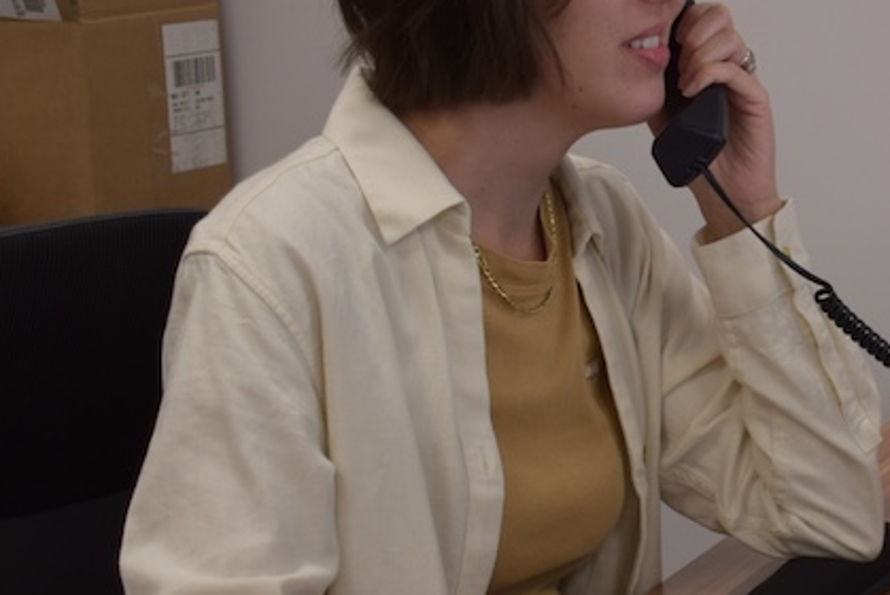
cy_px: 397
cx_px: 1024
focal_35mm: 103
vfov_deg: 13.3
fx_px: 2548
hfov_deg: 18.9
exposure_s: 1/80
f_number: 4
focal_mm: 24
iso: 400
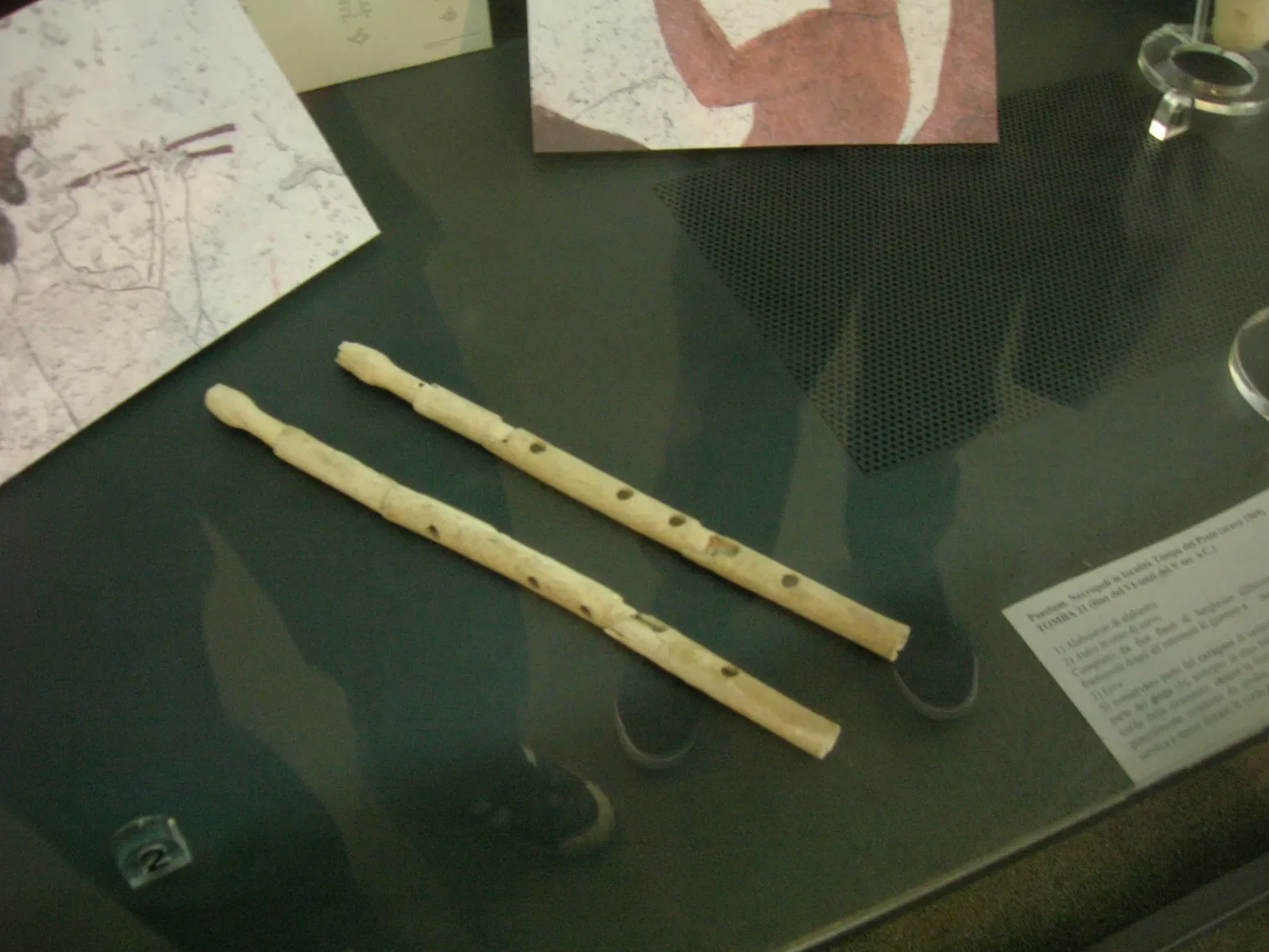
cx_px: 631
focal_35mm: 35
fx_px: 1283
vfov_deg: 40.7
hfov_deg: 52.6
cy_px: 480
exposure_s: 1/11
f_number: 2.9
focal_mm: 5.7
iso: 200
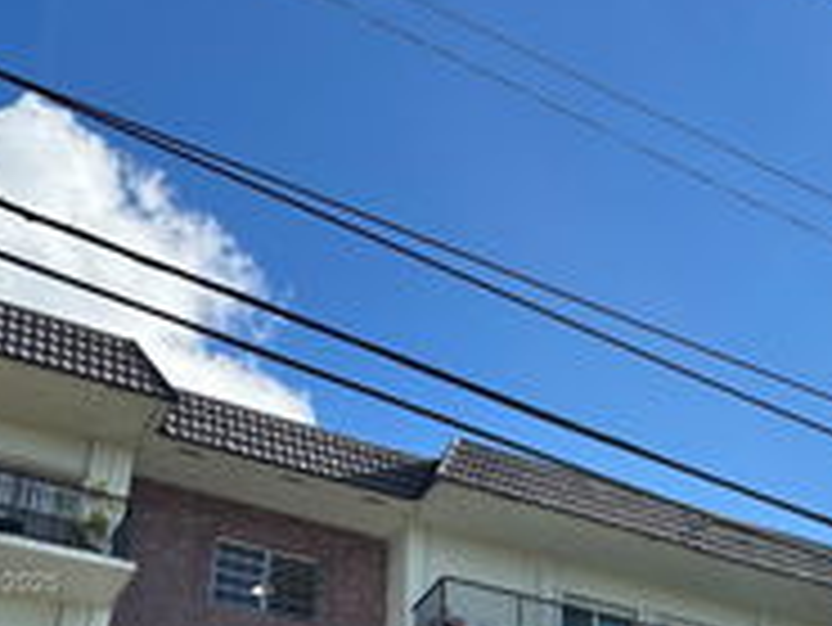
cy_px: 585
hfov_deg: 31.5
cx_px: 636
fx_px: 1443
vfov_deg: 23.7
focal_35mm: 60
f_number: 1.6
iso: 50
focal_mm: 5.96
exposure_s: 1/2857
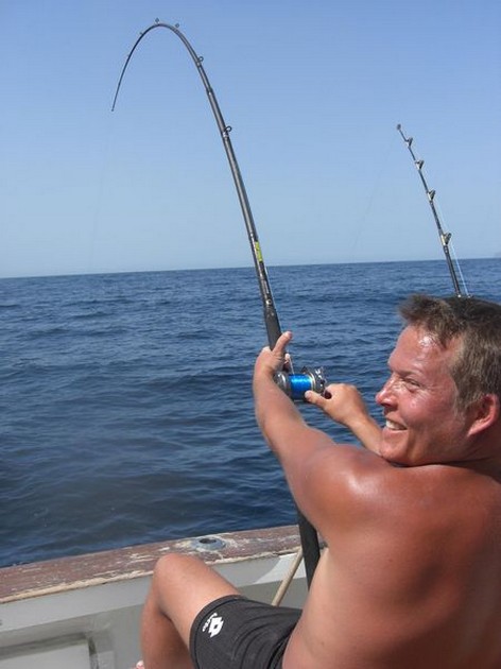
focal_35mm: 38
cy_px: 334
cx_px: 250
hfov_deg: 37.7
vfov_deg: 49.0
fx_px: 734
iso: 80
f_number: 8
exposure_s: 1/200
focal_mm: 7.9
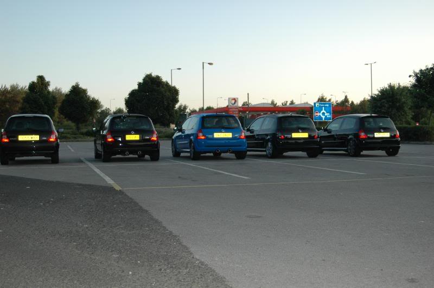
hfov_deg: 46.5
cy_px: 144
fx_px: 506
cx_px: 217
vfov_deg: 31.8
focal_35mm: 42
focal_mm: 28
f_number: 3.5
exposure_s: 1/400
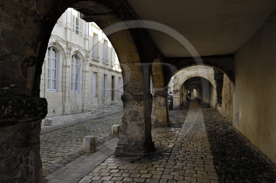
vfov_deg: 47.8
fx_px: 207
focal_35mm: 27
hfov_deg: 67.5
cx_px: 138
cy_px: 92
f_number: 8.5
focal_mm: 18
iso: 100
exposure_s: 1/60
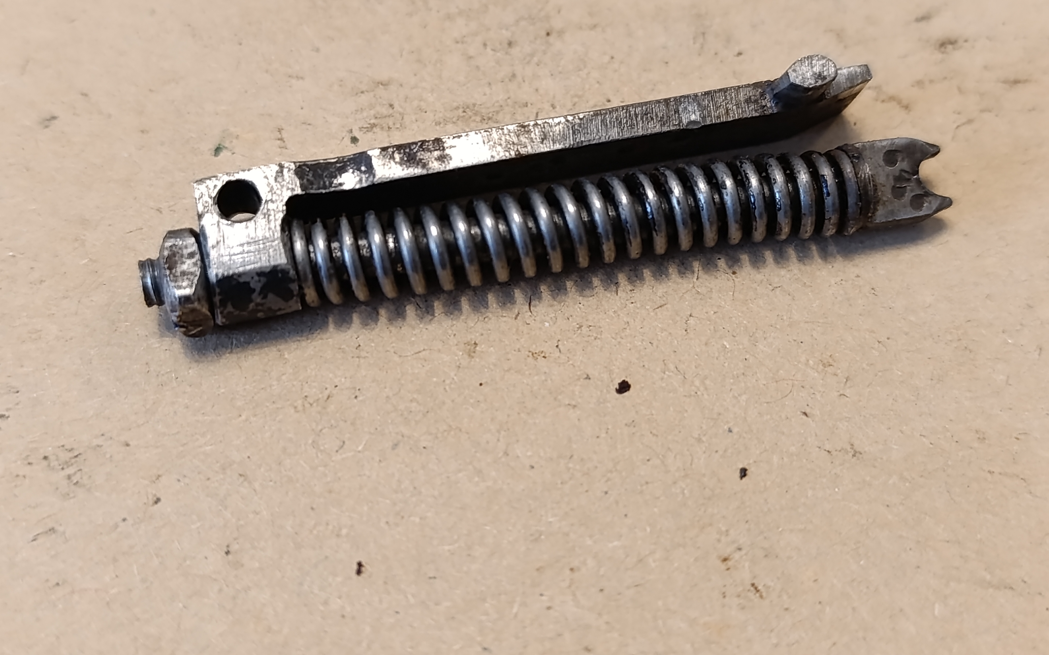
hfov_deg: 41.1
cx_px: 525
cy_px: 287
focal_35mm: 49
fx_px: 1401
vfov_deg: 26.3
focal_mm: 6.14
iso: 1250
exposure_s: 1/100
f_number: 1.6
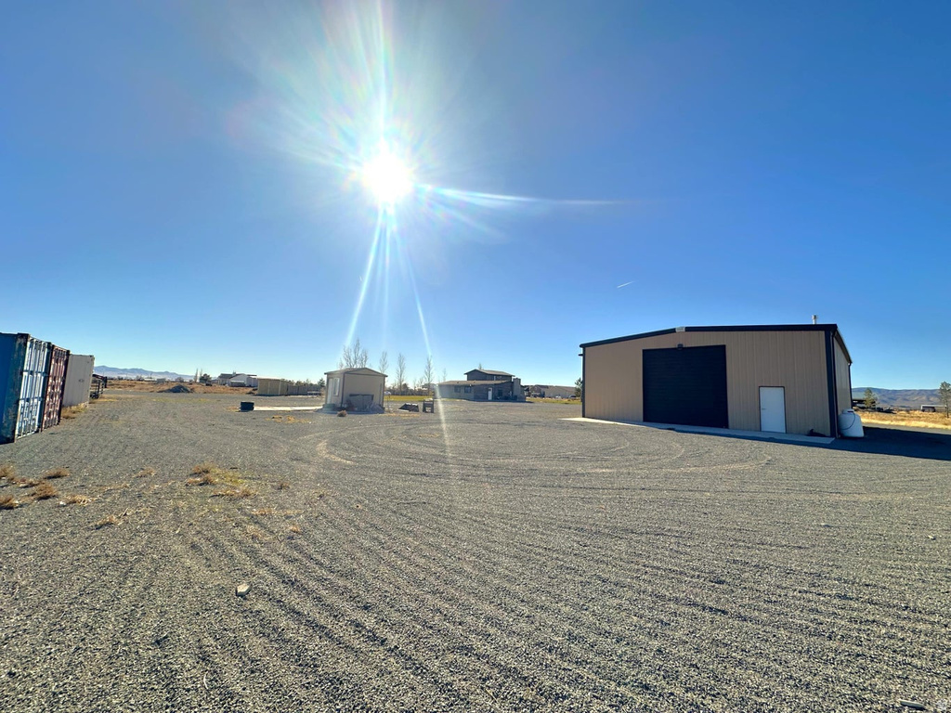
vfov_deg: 85.7
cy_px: 356
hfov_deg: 102.1
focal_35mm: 14
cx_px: 476
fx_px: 385
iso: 50
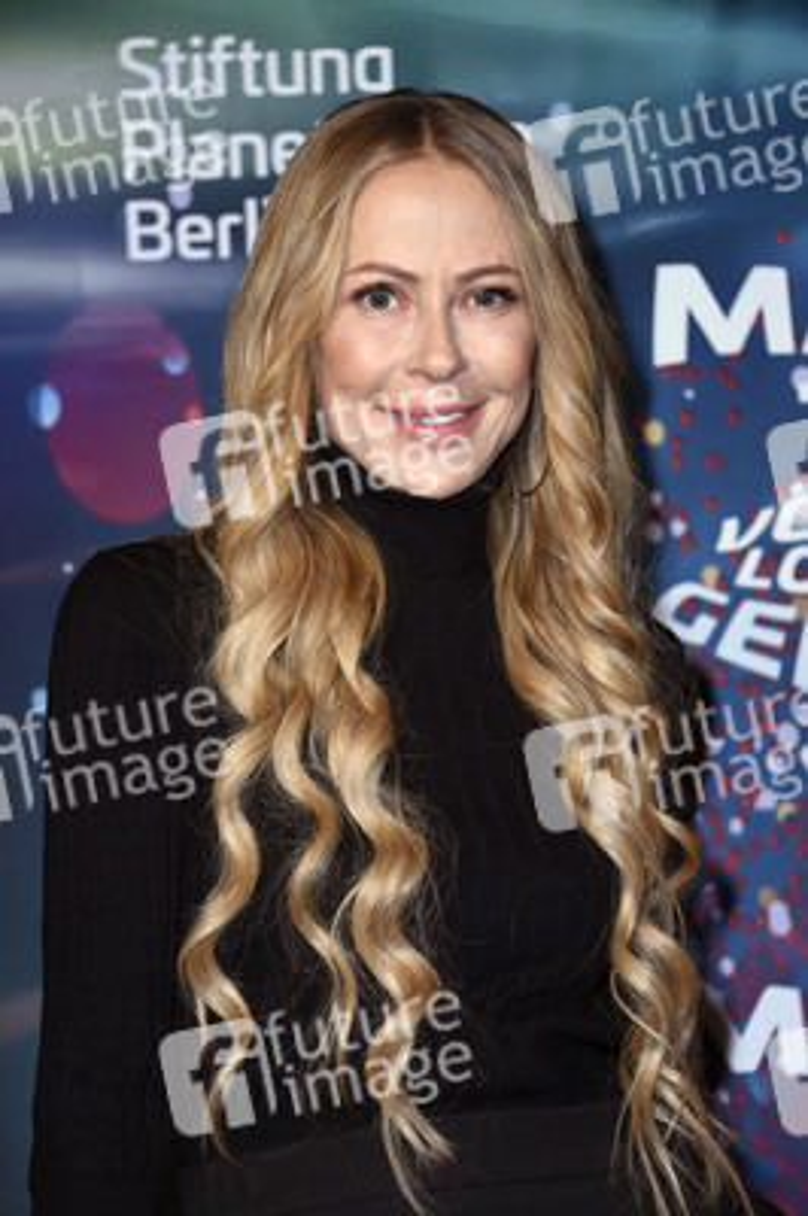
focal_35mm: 112
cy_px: 608
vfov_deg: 18.3
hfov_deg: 12.2
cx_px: 404
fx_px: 3777
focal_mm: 112
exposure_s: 1/160
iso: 500
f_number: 5.6
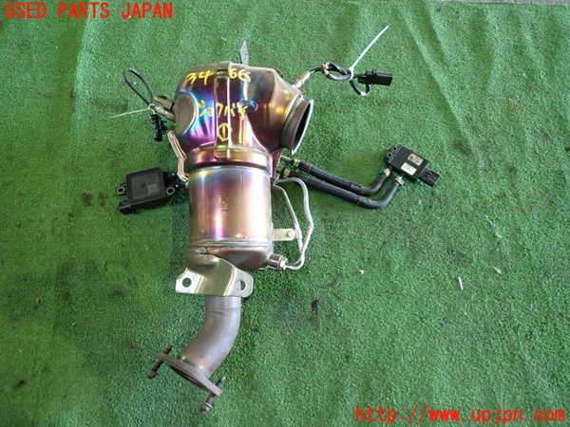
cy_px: 214
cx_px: 285
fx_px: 412
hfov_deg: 69.4
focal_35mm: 25
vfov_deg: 54.9
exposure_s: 1/30
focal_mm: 4.5
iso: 400
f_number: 2
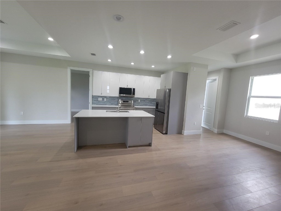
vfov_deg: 89.9
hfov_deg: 106.2
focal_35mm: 13
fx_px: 106
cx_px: 140
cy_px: 106
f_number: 2.2
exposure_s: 1/60
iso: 125
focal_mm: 2.2
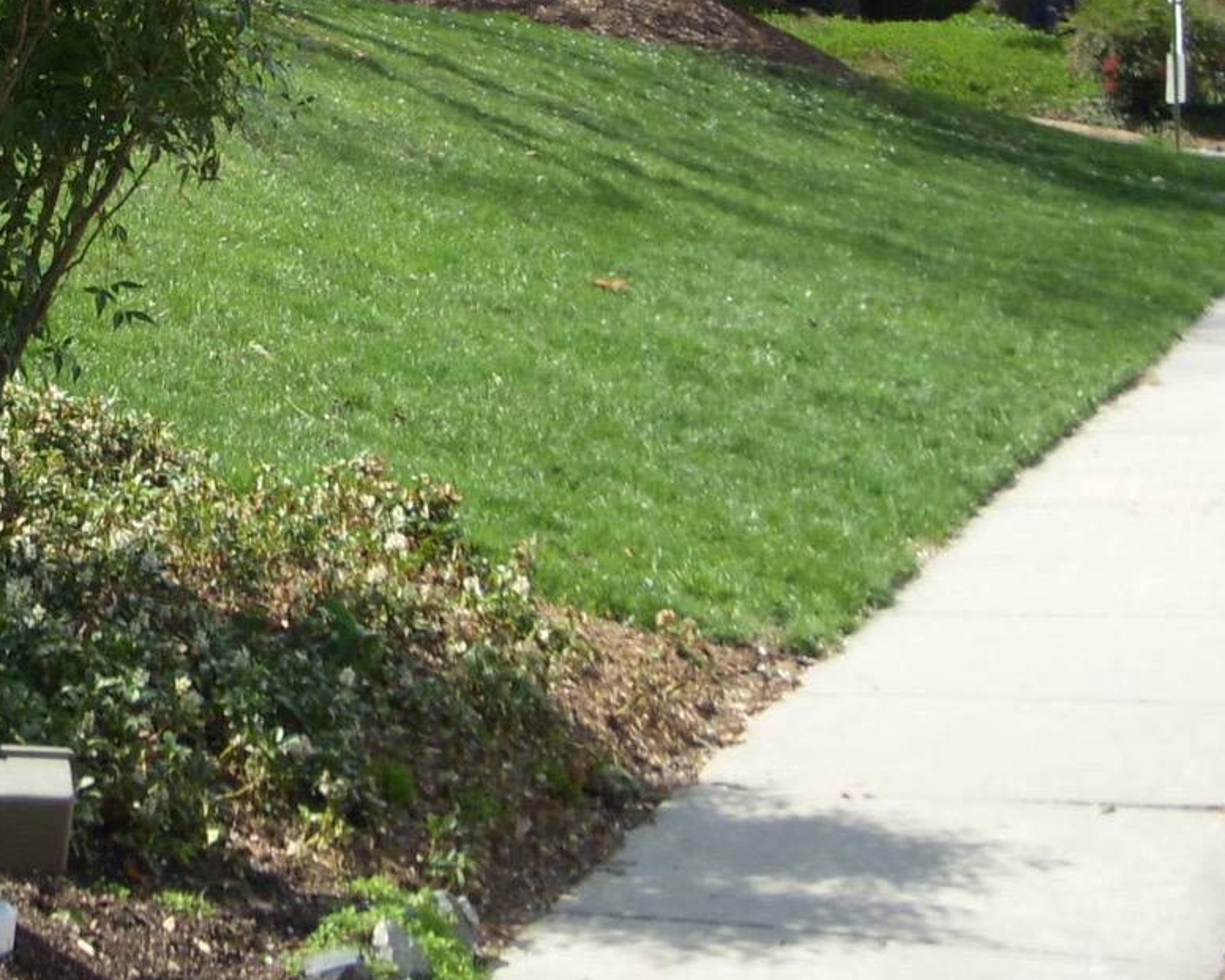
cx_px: -47
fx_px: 4387
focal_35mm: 121
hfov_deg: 15.6
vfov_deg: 12.5
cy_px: -161
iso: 100
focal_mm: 7.9
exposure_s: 1/500
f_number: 3.4
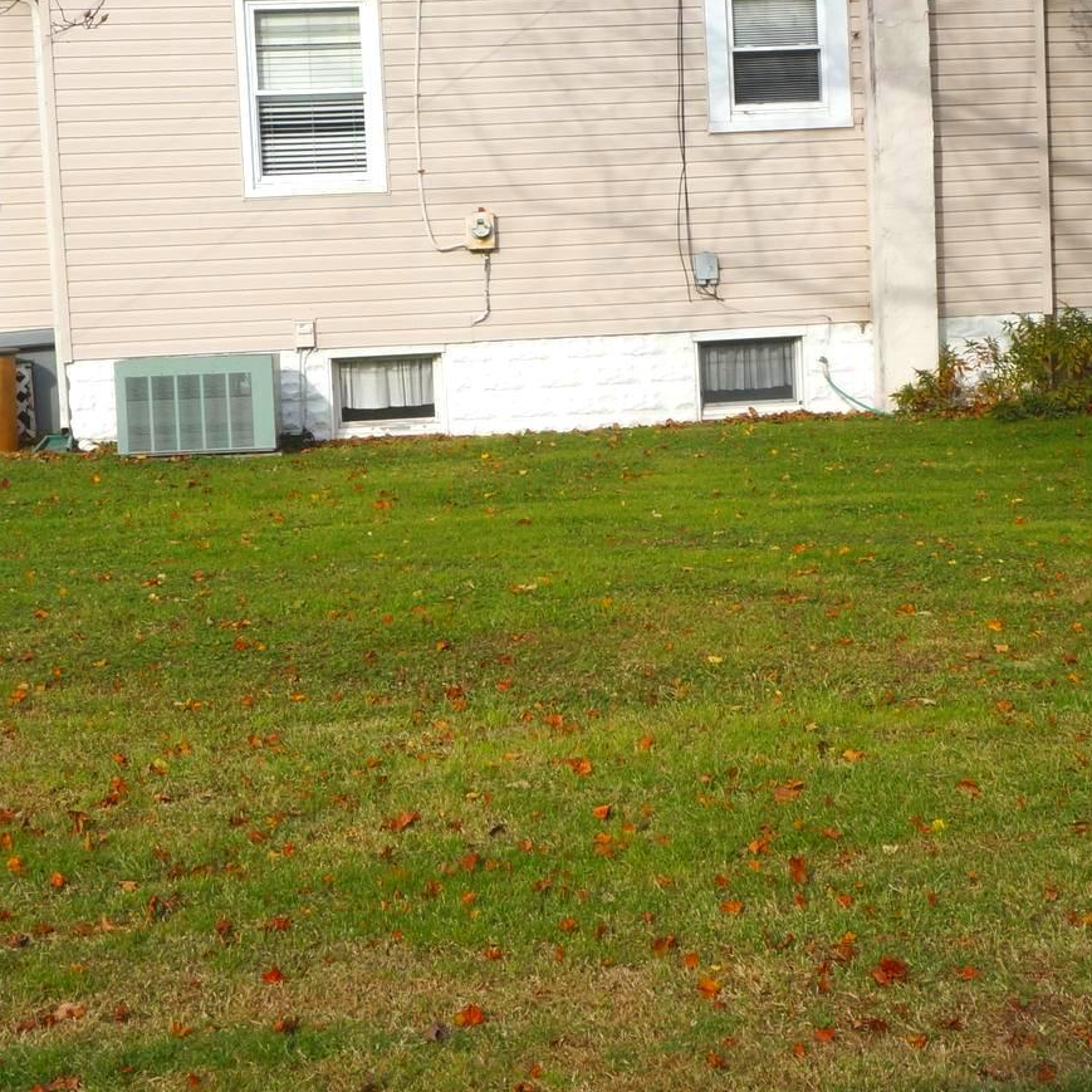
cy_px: 418
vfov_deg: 23.9
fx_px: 2570
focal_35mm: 72
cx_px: 653
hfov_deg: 24.0
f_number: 16
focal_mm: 24
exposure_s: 1/125
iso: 200
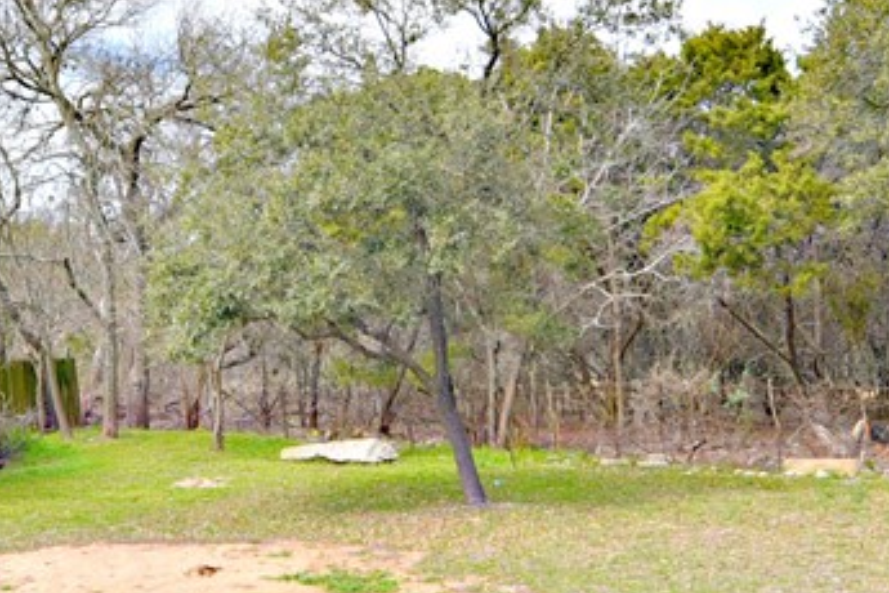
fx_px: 1086
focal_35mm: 44
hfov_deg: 43.9
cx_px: 295
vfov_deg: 30.5
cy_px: 271
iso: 200
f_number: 10
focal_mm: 14
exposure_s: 1/400
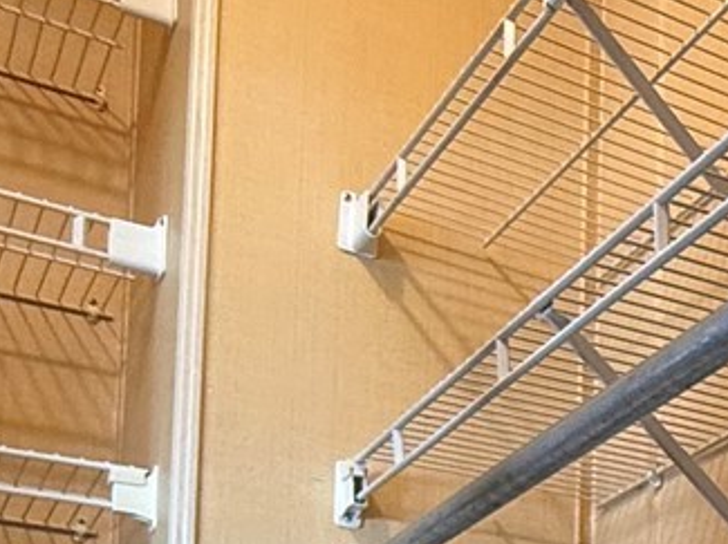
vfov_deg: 18.7
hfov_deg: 25.2
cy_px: 824
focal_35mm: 69
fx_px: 1450
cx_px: 885
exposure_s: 1/60
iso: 200
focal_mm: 2.22
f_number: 2.2
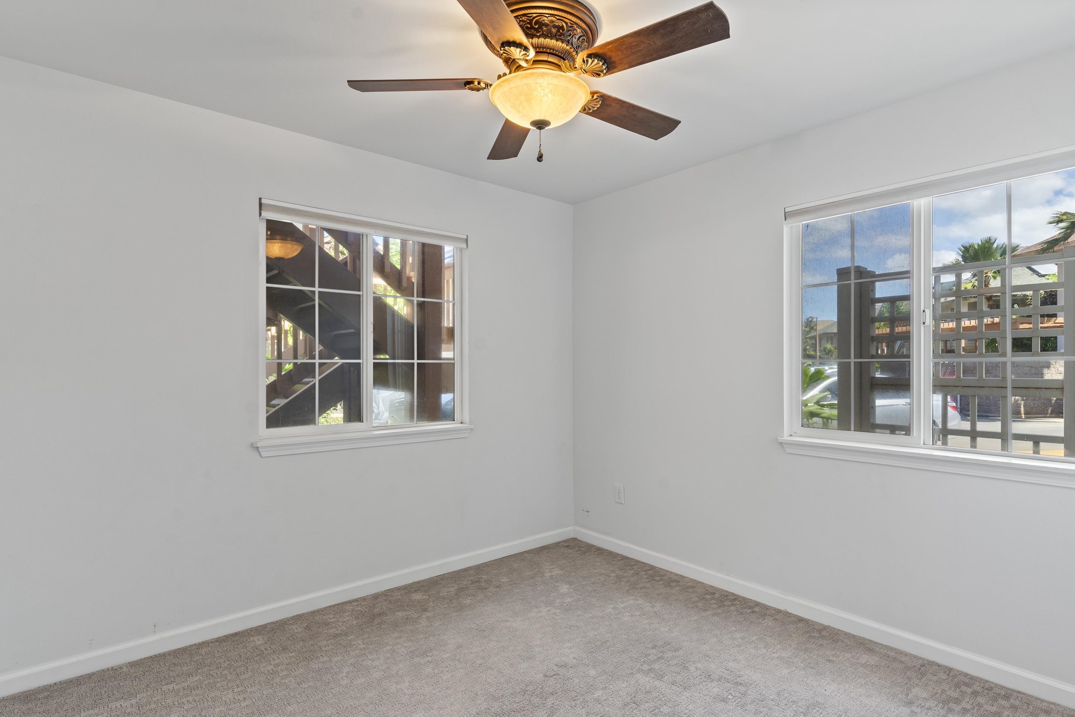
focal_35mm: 18
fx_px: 537
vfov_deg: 67.4
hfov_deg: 89.9
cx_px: 561
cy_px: 374
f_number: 8
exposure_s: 1/2
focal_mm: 17
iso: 100
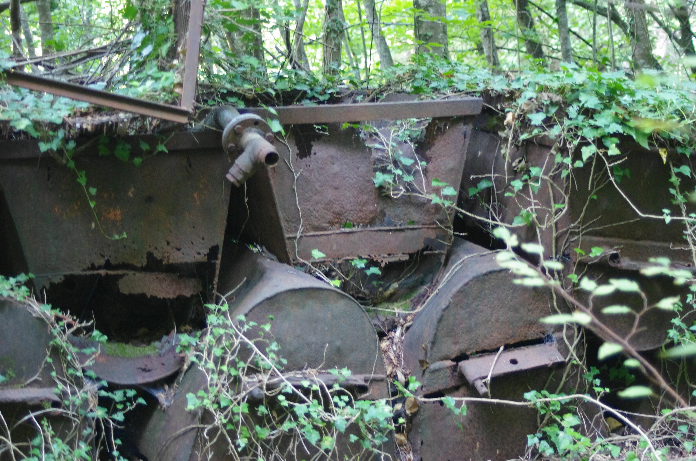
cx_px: 348
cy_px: 230
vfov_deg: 18.1
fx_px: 1447
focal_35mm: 75
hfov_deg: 27.0
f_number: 4
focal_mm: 50
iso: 3200
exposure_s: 1/30
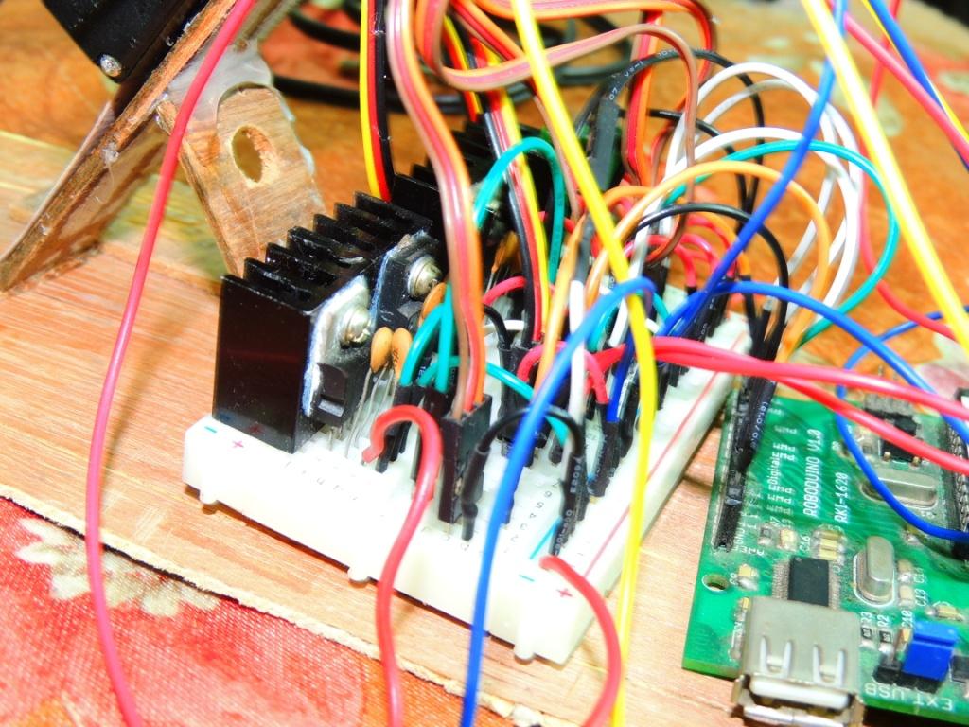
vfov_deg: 33.6
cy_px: 364
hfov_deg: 43.9
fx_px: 1204
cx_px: 484
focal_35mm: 43
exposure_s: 1
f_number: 3.4
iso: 160
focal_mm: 7.6
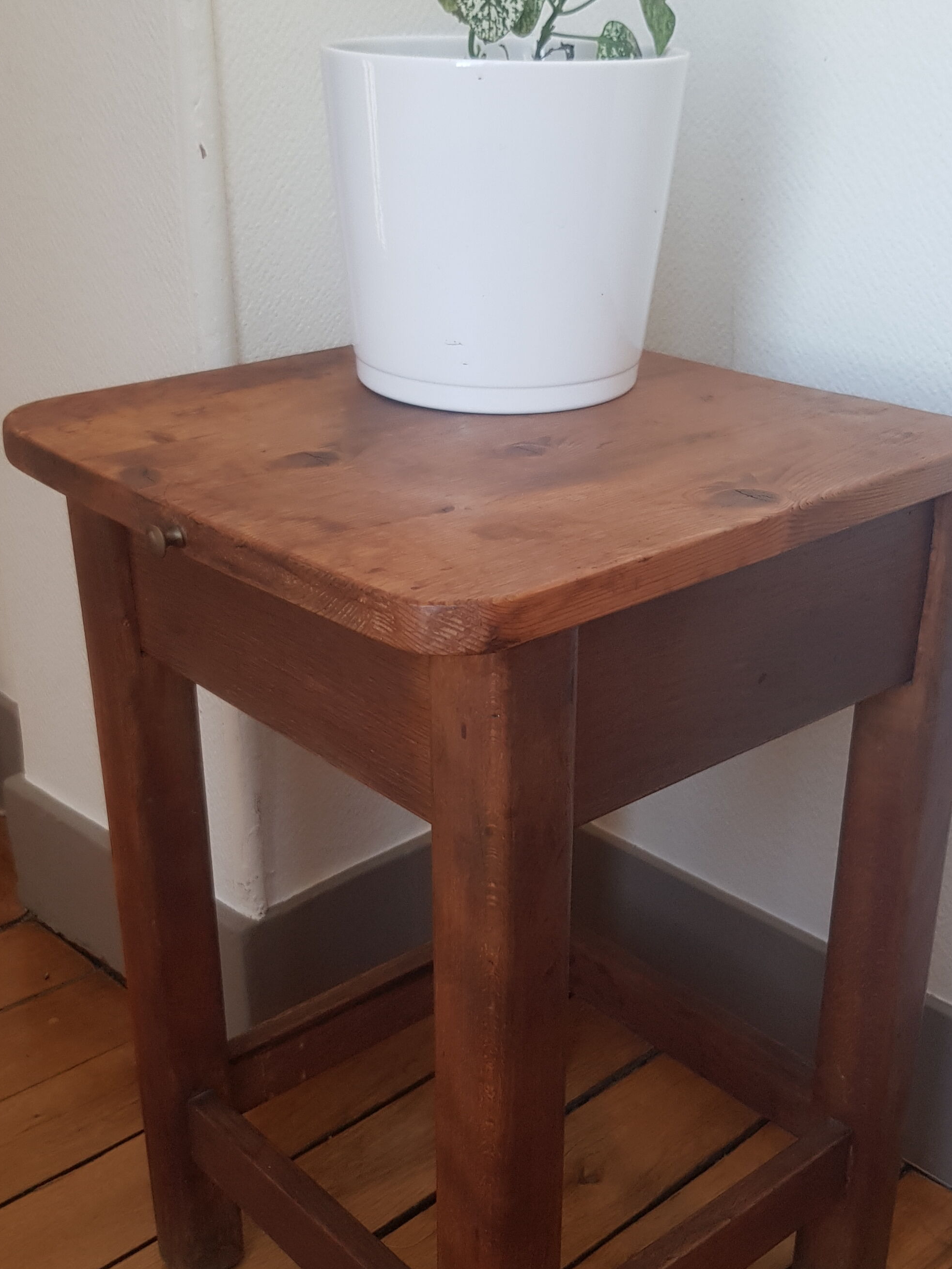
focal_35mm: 40
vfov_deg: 46.7
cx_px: 496
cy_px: 705
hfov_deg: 36.0
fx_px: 1467
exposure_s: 1/60
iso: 80
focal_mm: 4.2
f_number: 1.7
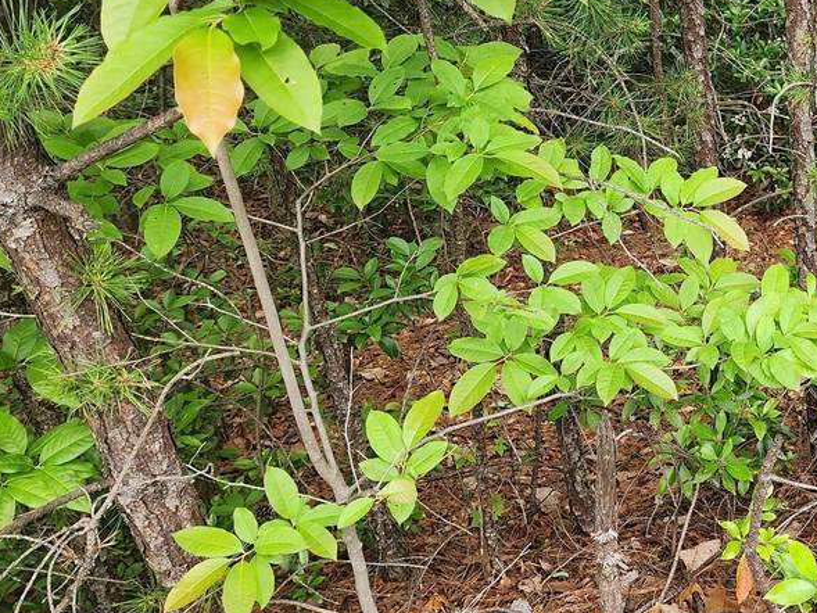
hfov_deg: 34.8
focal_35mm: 50
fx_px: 1180
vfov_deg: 28.7
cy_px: 159
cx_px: 811
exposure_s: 1/180
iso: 50
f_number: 1.8
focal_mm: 6.4
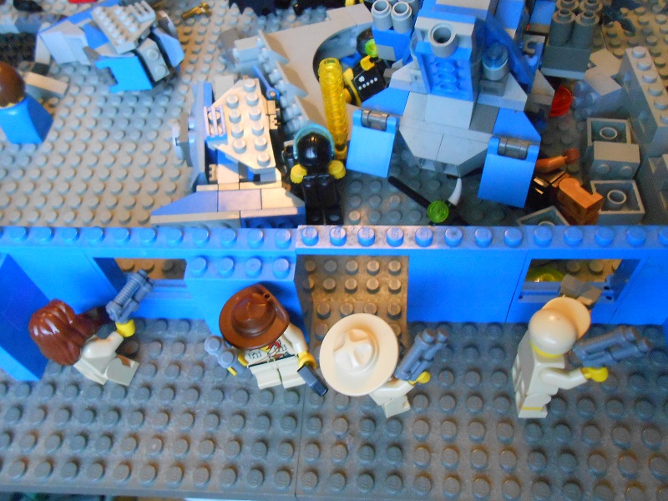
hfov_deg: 60.0
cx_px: 334
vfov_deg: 46.8
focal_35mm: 30
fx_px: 579
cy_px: 250
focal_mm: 5.3
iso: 800
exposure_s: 1/10
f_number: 3.8
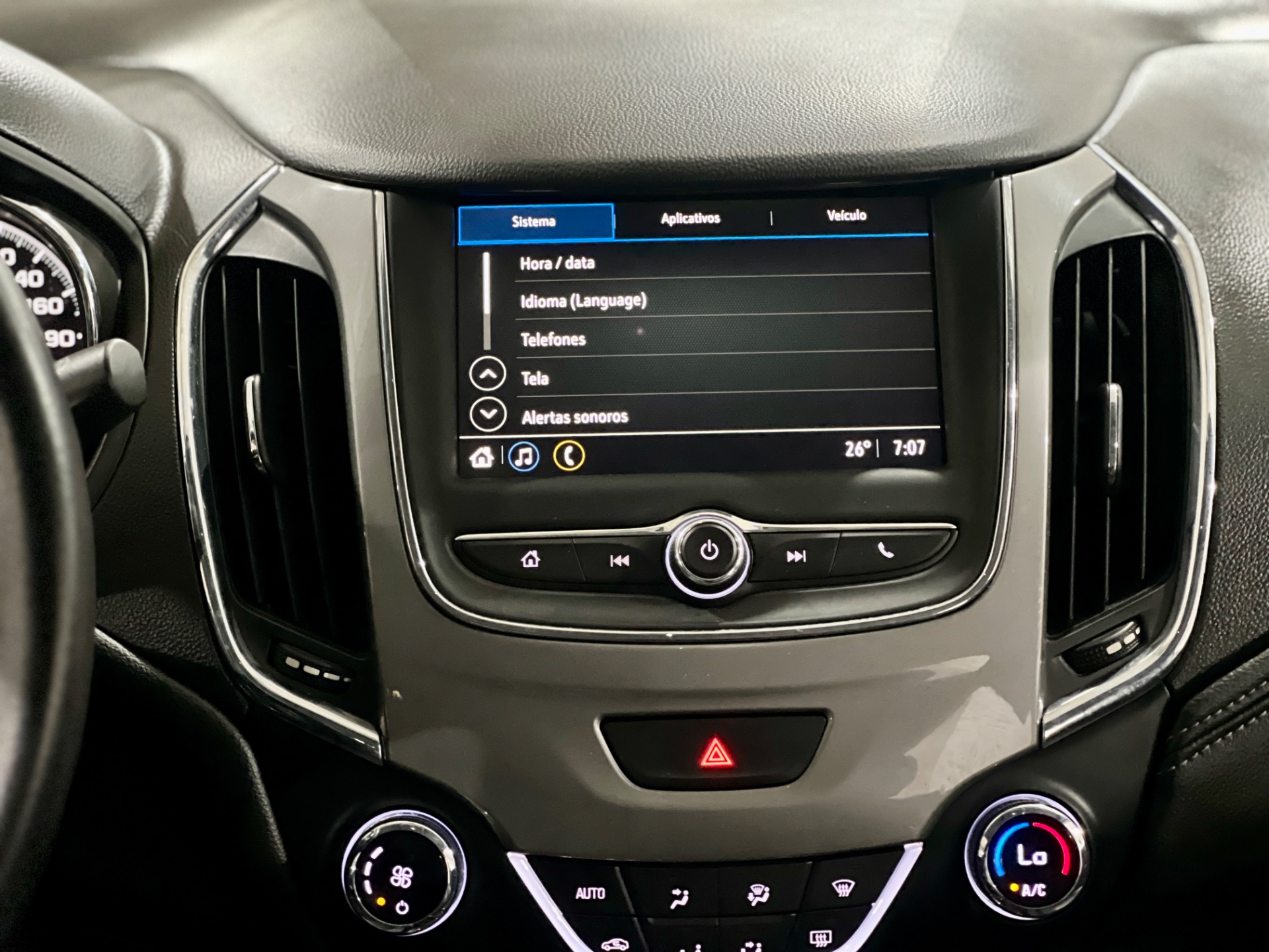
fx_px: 2823
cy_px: 476
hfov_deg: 25.3
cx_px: 634
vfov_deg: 19.1
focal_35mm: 77
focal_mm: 9
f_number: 2.8
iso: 1250
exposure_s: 1/15
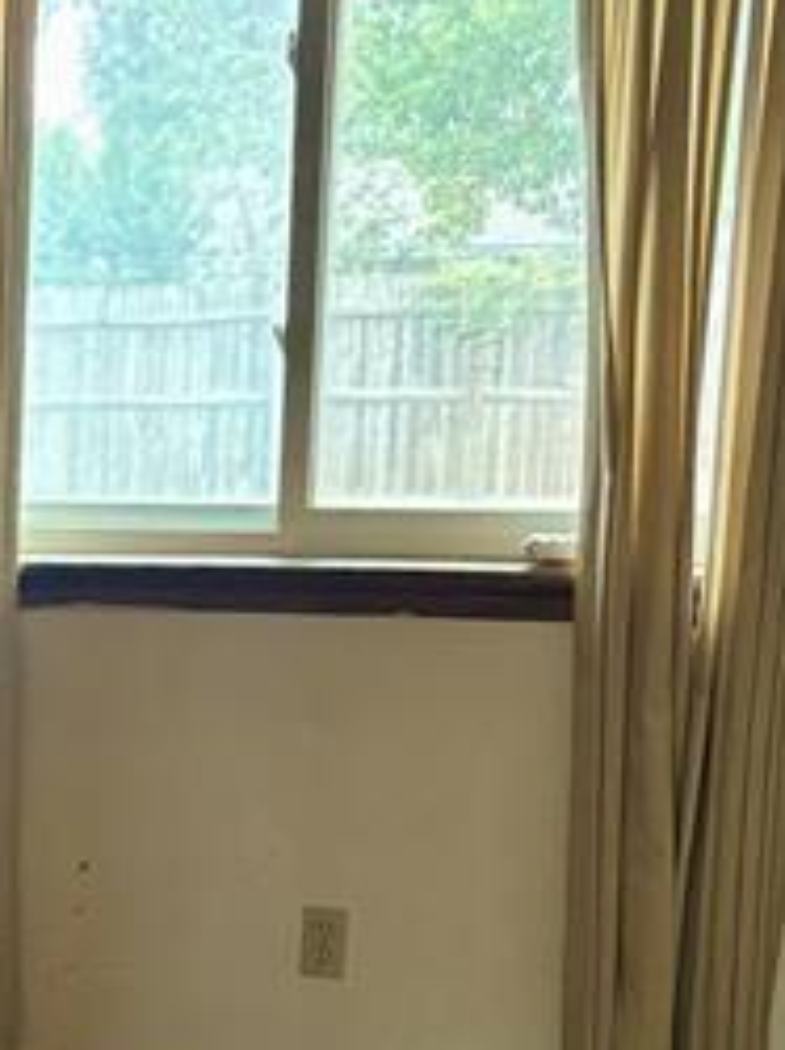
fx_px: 2423
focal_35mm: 80
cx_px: -269
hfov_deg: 17.2
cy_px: 1025
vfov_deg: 23.5
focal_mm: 5.96
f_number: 1.6
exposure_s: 1/41
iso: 500
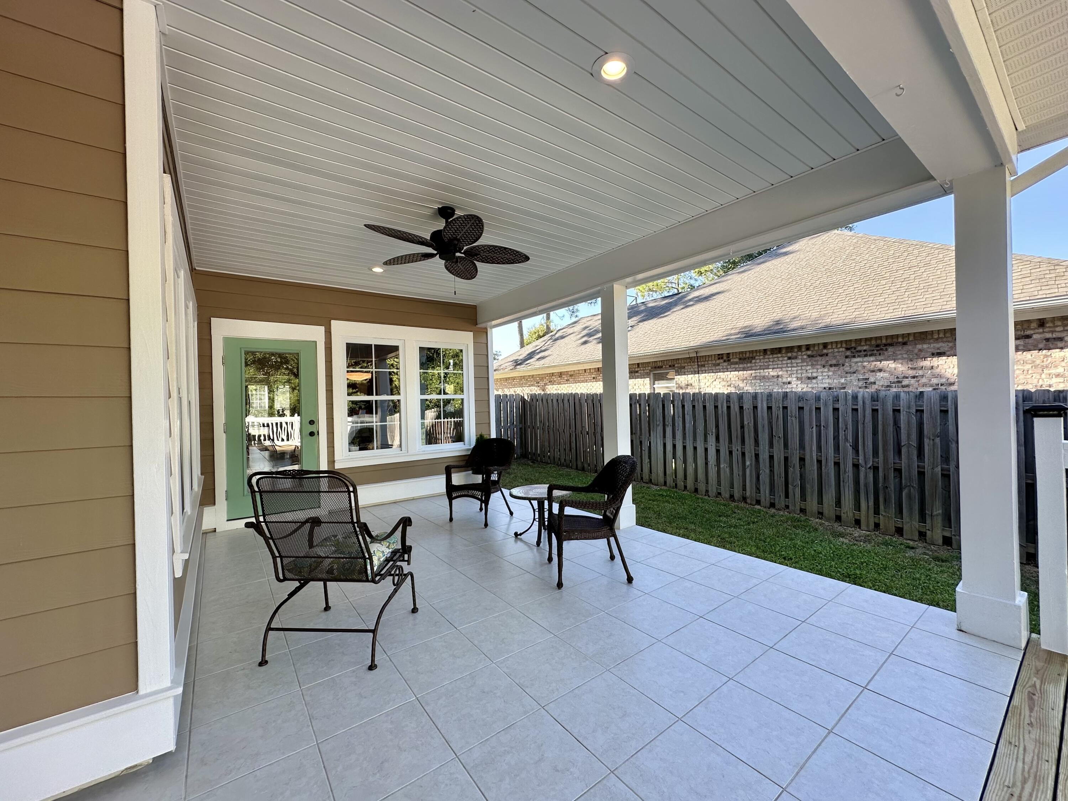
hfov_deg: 102.1
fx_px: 432
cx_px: 534
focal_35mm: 14
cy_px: 400
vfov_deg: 85.7
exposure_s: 1/180
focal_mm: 2.22
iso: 40
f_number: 2.2
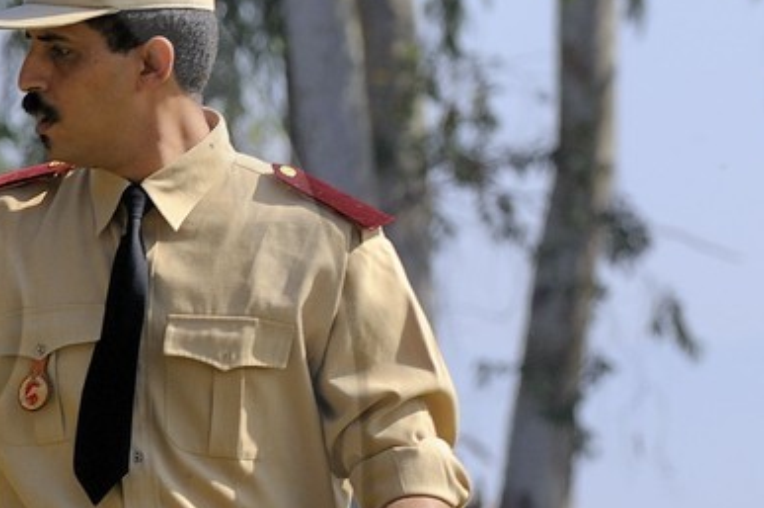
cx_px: -452
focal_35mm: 786
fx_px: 16659
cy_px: 486
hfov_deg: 2.6
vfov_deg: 1.7
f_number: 7.1
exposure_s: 1/320
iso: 200
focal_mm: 190
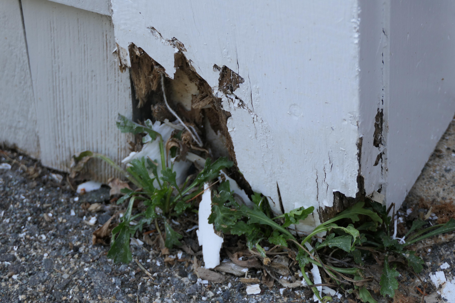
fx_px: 1264
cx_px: 228
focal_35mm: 100
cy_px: 152
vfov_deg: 13.7
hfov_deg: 20.4
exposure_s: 1/125
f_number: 4.2
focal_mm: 36.5
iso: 125
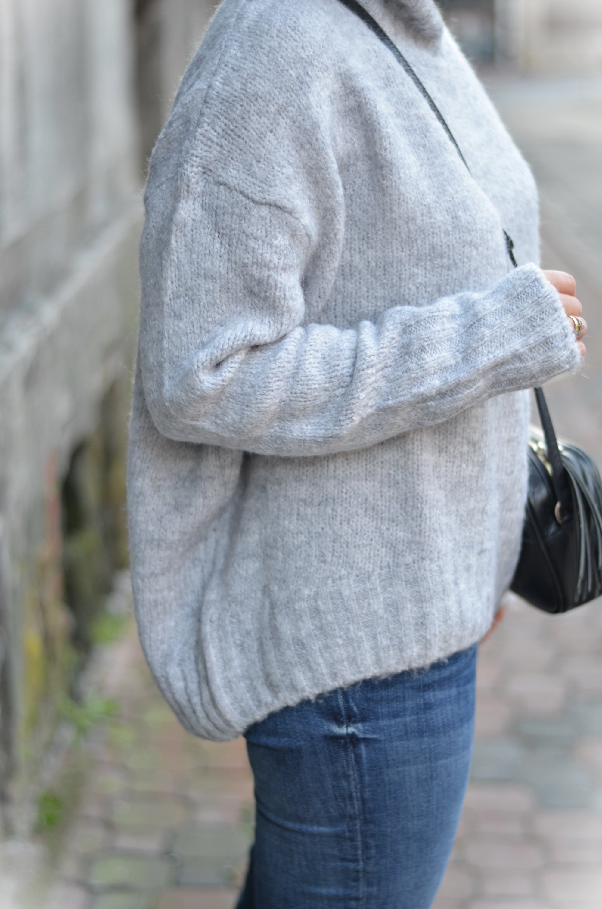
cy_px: 454
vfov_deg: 27.0
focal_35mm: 75
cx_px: 301
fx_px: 1890
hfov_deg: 18.1
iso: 125
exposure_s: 1/250
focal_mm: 50
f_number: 1.8
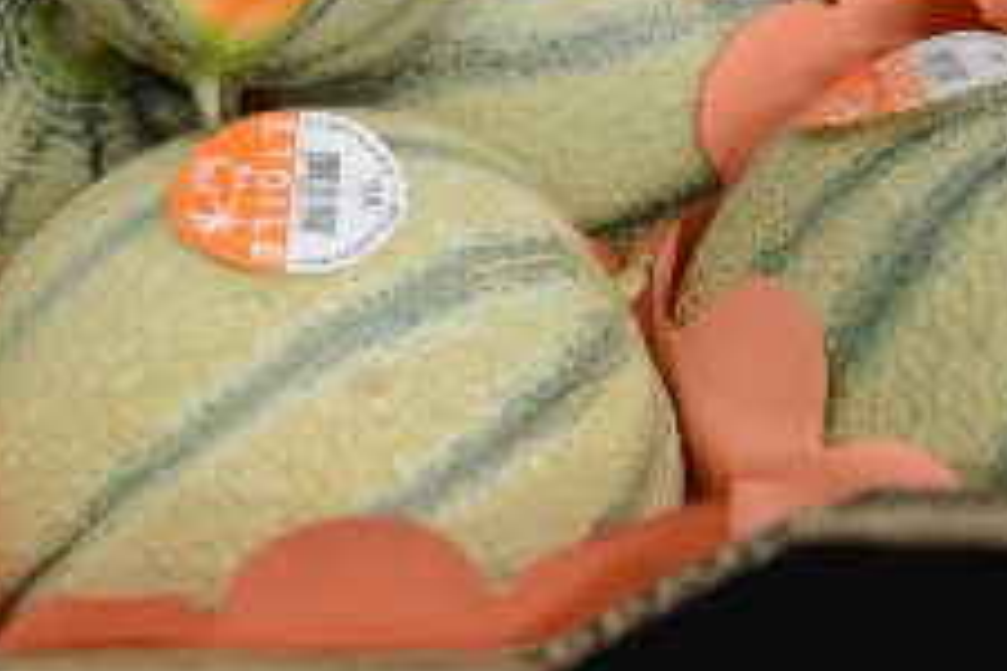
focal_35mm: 102
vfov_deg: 13.1
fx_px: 2853
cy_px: -85
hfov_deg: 19.0
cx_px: -183
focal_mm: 36
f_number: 2.8
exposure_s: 1/200
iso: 1600
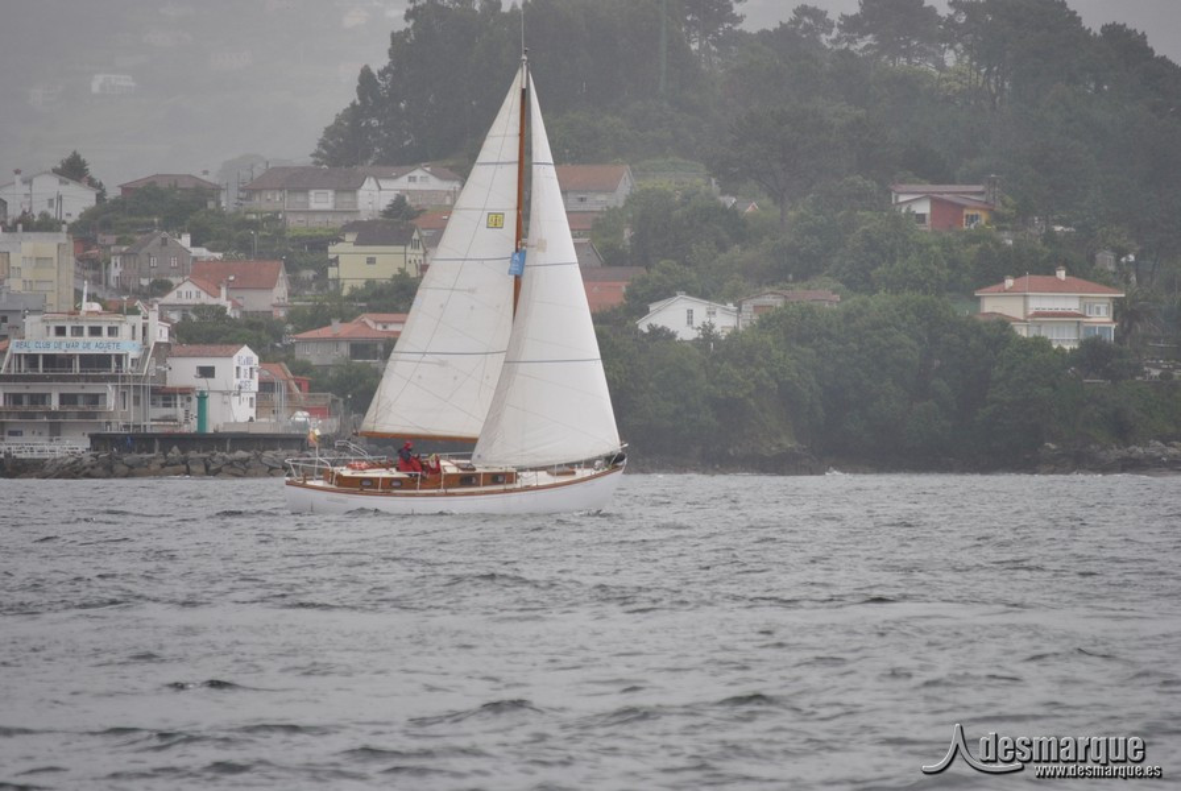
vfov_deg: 4.6
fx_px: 9854
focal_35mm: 300
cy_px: 396
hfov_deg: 6.9
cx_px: 590
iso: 280
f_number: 5.6
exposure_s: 1/500
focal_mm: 200
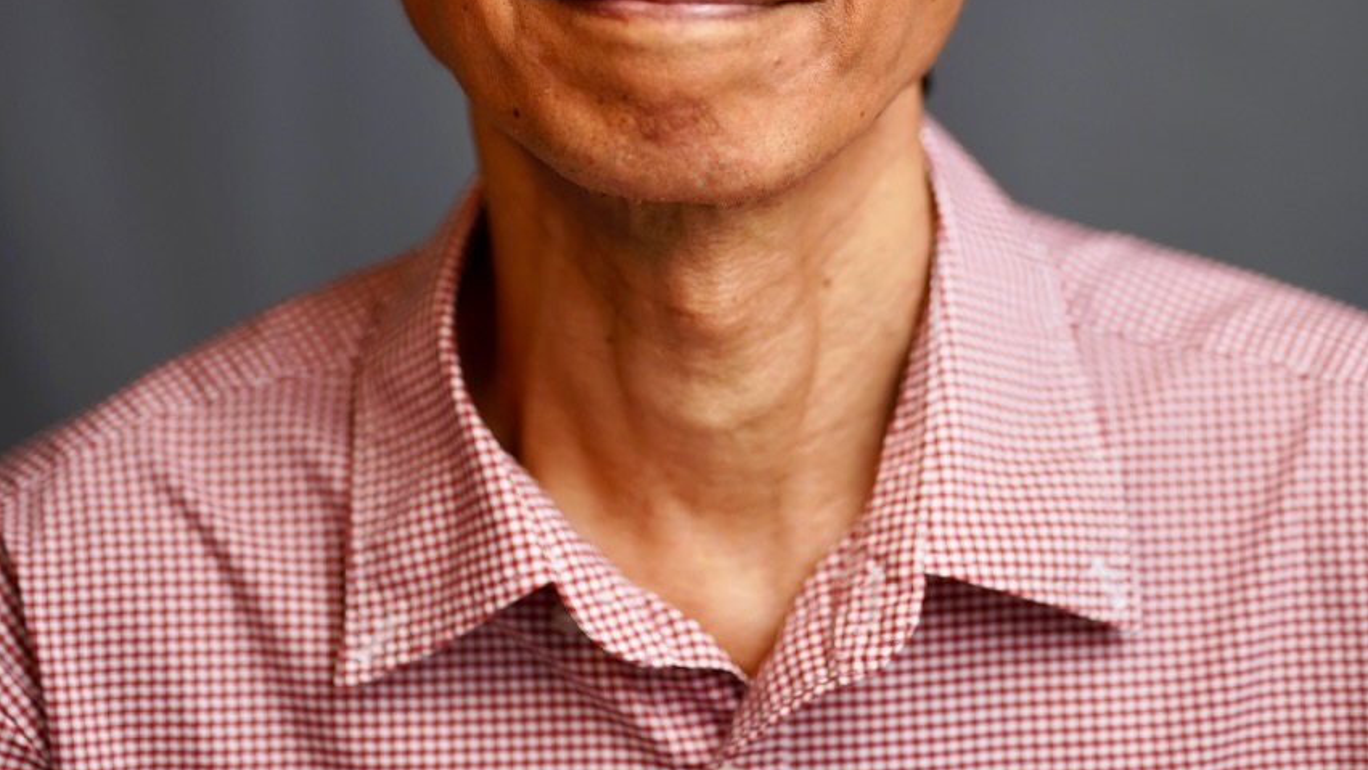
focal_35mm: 134
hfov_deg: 16.0
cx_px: 685
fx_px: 4861
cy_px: -59
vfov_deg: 9.0
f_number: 1.8
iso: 320
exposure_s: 1/320
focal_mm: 85
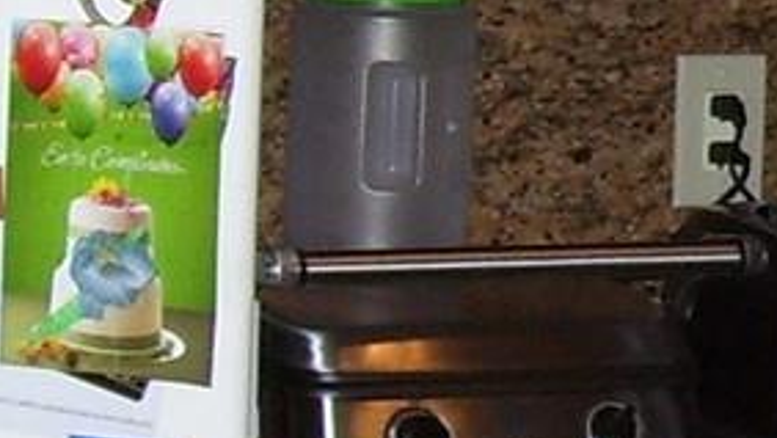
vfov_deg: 5.8
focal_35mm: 210
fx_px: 4329
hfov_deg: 9.9
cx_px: 1188
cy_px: 281
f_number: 2.7
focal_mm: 5.6
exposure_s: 1/60
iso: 80
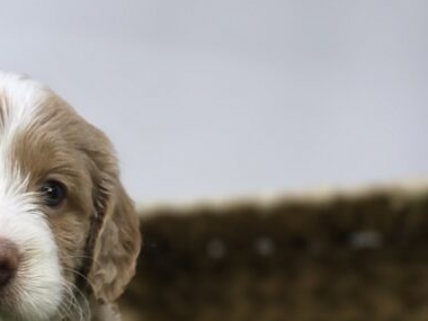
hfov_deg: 28.8
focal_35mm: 62
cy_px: 358
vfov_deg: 22.3
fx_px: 767
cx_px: -23
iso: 50
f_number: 1.7
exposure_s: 1/120
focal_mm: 6.3
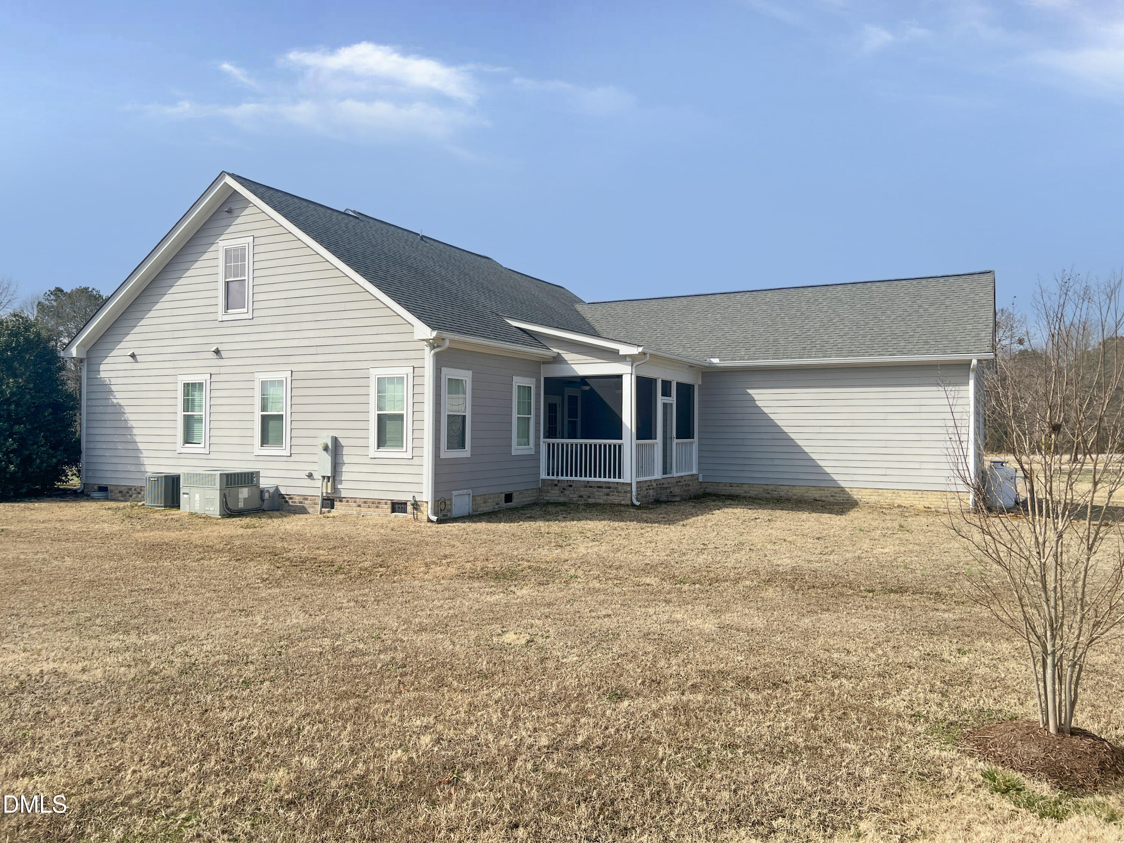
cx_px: 562
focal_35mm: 26
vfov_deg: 53.1
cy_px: 422
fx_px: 844
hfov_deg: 67.3
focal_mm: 5.7
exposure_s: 1/6579
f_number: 1.5
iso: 50
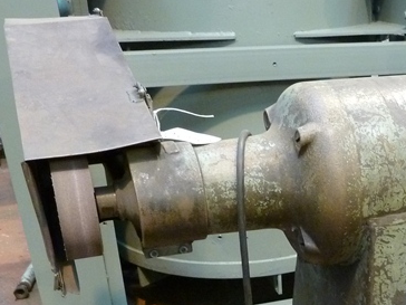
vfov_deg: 25.1
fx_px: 645
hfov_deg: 33.0
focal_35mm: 55
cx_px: 373
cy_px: 313
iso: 400
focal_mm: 4.1
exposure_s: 1/8
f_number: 3.3
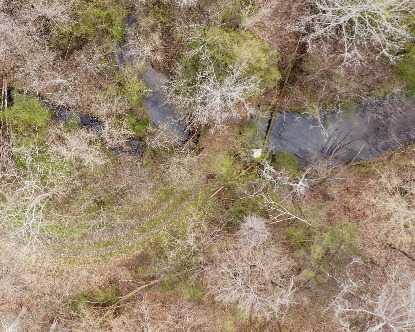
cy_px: 92
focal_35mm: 64
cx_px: 136
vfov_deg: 23.6
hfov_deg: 29.4
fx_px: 786
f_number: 2.8
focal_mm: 10.26
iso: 100
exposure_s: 1/100
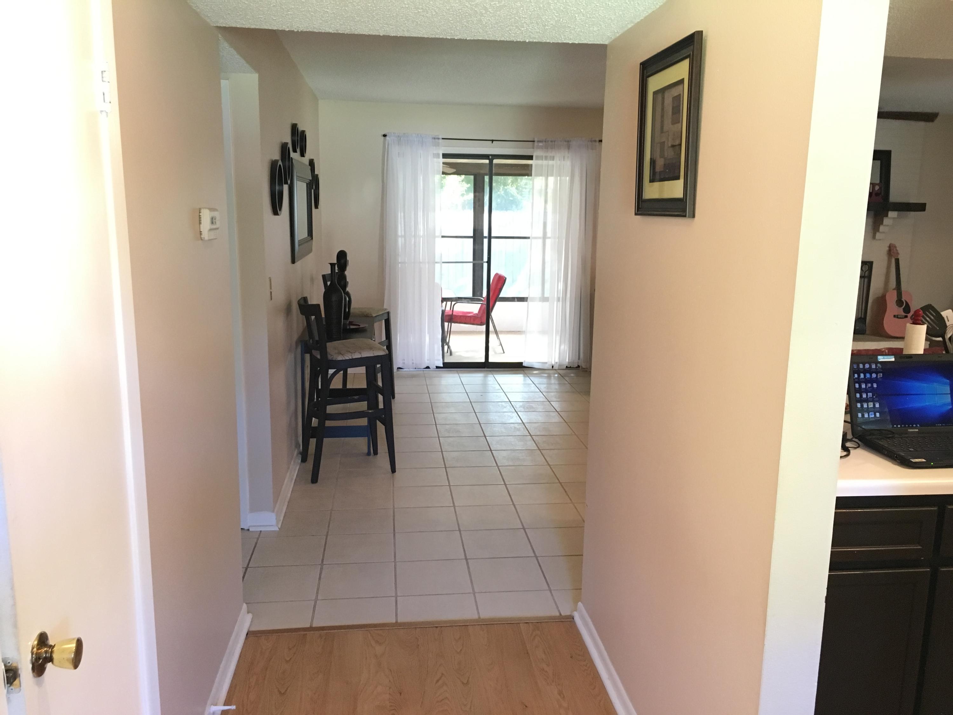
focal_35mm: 29
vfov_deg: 48.2
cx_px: 476
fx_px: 798
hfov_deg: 61.7
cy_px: 358
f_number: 2.2
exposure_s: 1/24
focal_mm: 4.15
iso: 200
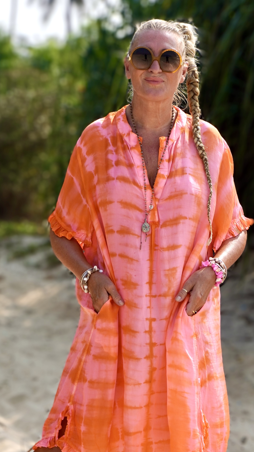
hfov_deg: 15.3
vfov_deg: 26.9
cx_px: 141
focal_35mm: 79
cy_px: 226
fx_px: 946
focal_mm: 50
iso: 100
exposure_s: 1/800
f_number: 5.6
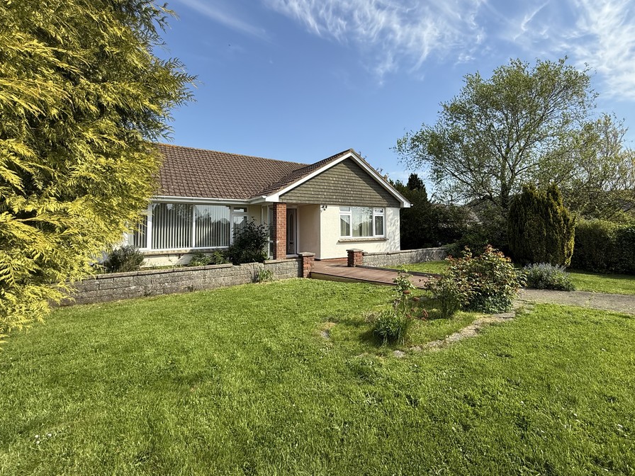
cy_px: 215
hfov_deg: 94.0
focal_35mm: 16
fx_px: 294
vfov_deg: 77.9
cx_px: 357
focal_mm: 2.22
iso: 50
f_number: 2.2
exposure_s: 1/1464
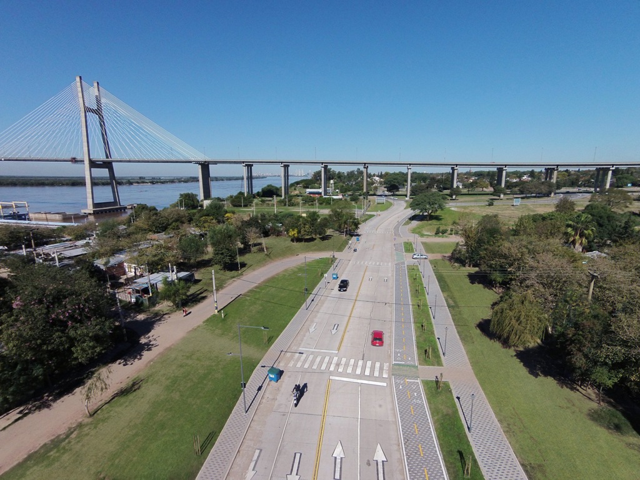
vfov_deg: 49.7
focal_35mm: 28
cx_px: 320
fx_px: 518
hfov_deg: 63.4
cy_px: 240
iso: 100
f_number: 2.8
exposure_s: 1/3596
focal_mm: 5
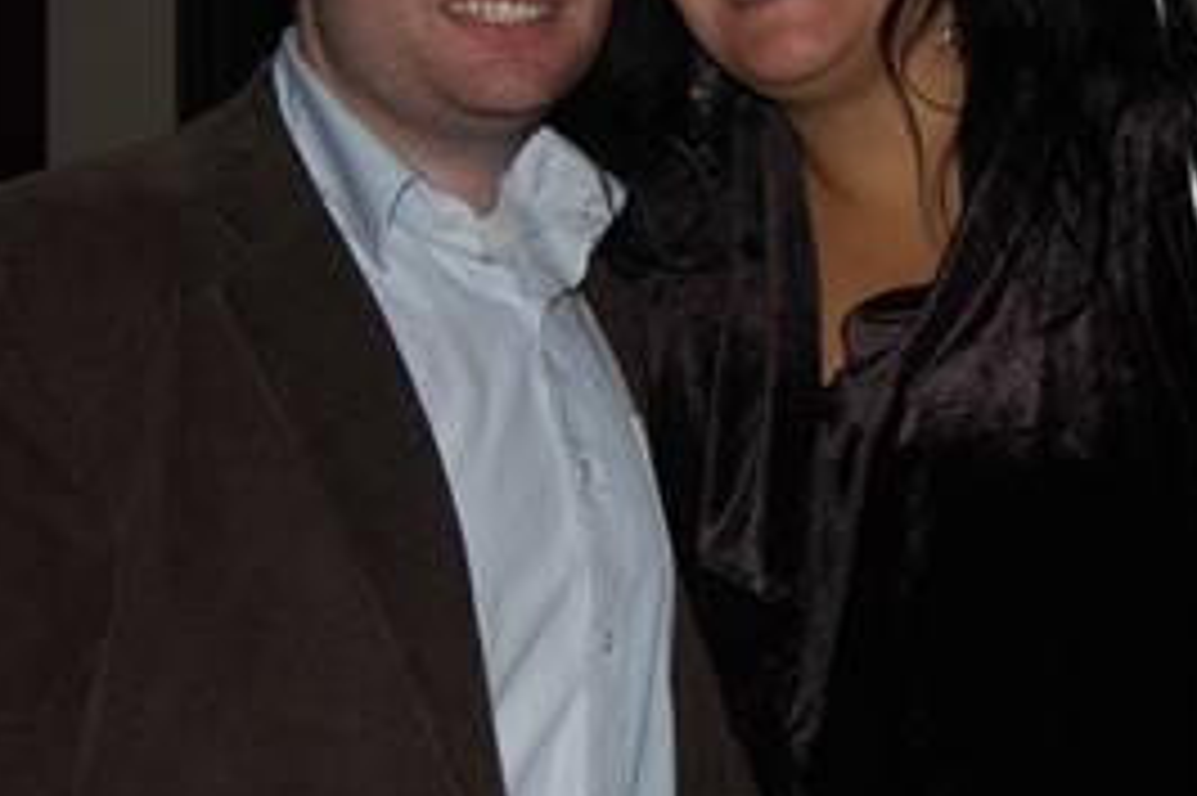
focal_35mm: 79
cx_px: 729
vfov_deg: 17.2
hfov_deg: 25.6
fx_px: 2625
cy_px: 198
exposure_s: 1/60
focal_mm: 28
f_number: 4.2
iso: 400
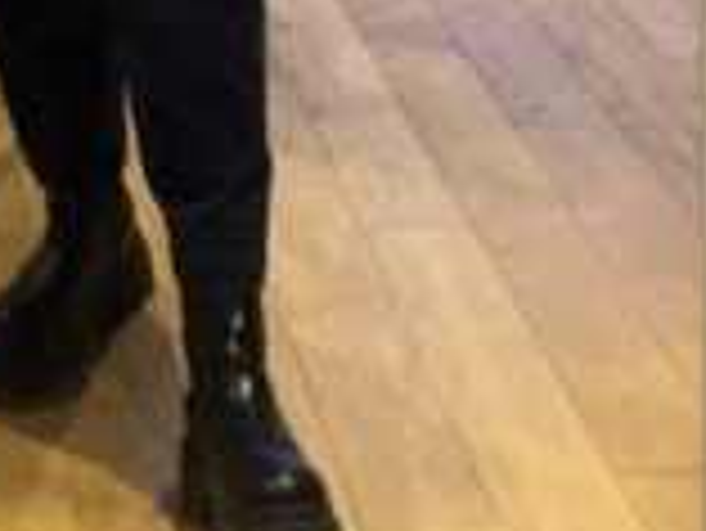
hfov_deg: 16.9
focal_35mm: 114
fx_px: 2327
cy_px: -806
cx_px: 9
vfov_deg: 10.8
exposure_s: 1/9
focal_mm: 4
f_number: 1.8
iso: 100
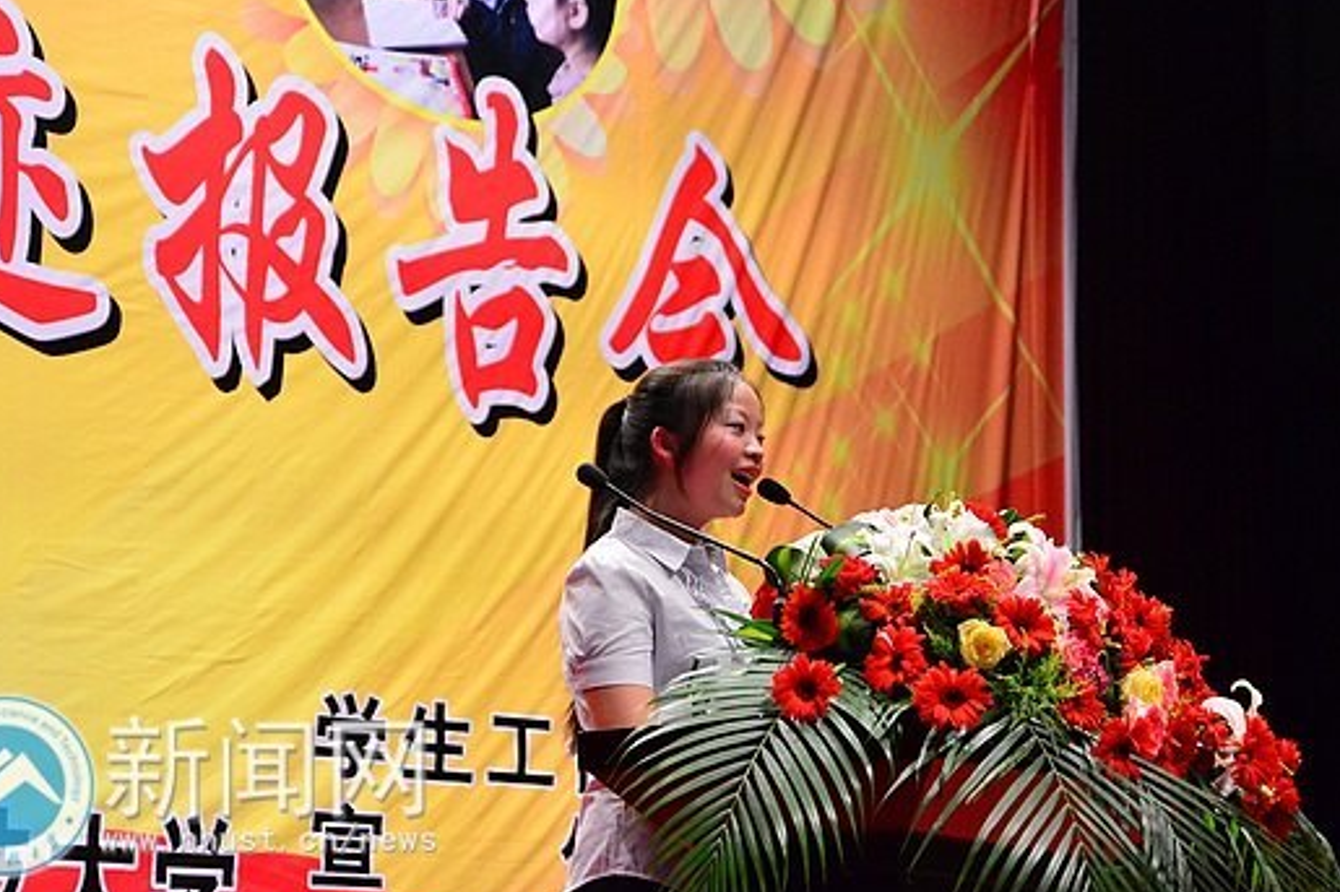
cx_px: 637
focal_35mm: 122
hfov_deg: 16.8
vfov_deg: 11.2
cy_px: 402
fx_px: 4539
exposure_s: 1/125
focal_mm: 70
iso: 3200
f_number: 5.6
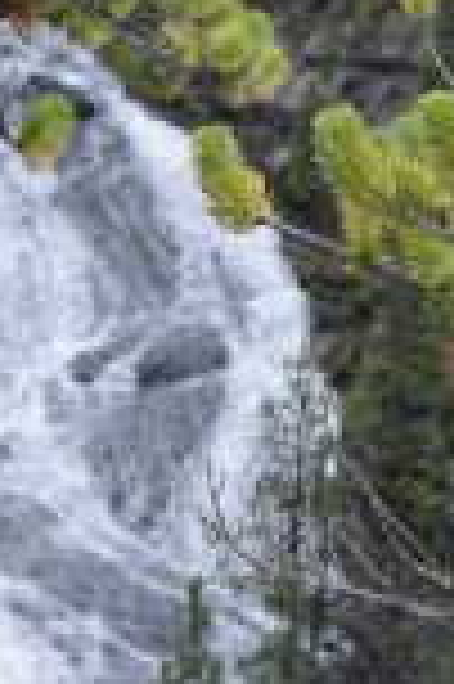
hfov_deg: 2.5
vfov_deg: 3.7
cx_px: 225
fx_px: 10548
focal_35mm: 556
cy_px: 1022
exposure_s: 1/250
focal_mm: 55
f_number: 8
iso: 400
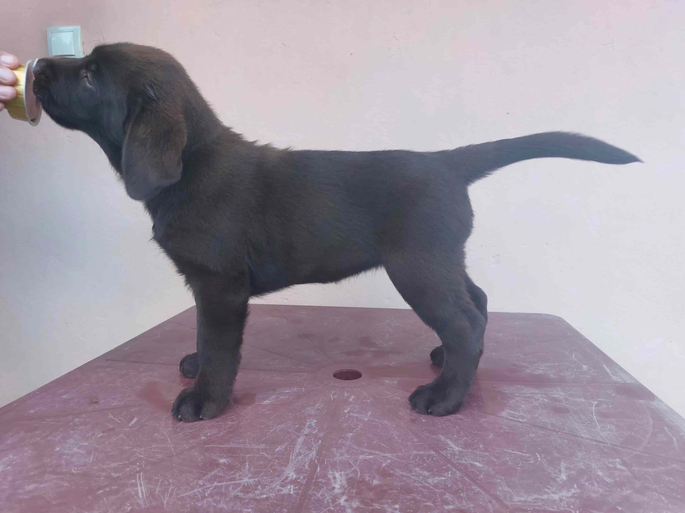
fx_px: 495
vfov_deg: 54.9
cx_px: 342
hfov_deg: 69.4
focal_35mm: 25
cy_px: 256
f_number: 1.8
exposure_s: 1/50
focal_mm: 5.23
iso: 125
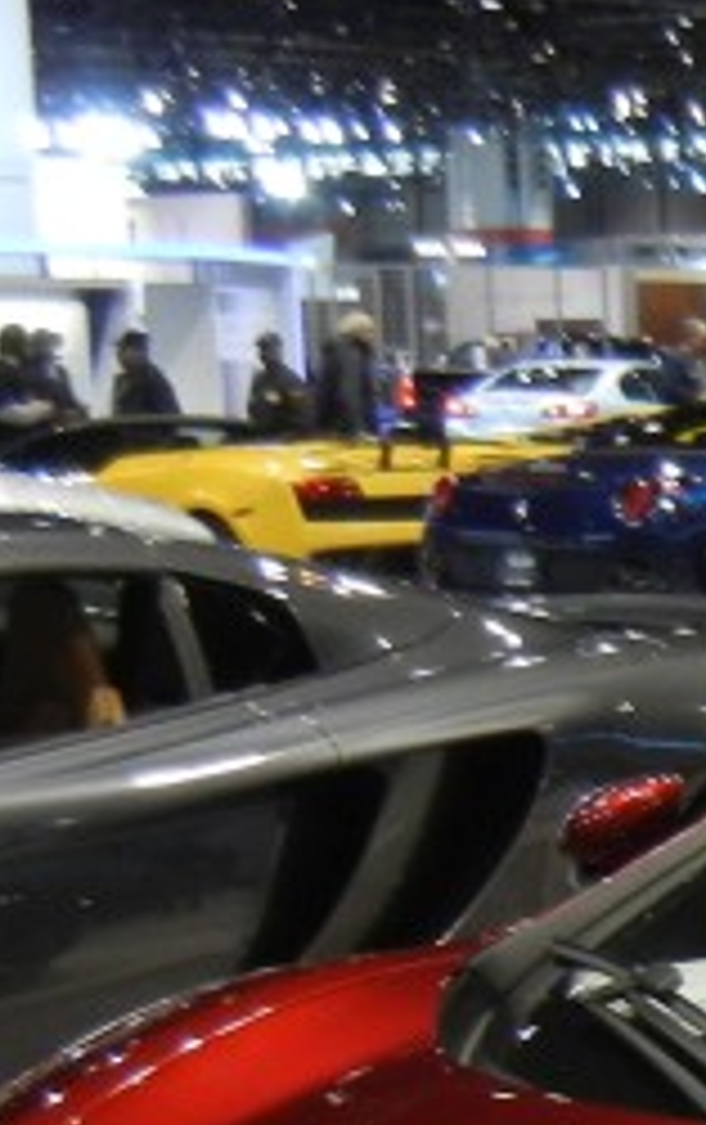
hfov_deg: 9.4
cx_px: 1488
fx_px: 3988
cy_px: 1098
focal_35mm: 130
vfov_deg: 15.8
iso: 310
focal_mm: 5.4
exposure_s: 1/52.7
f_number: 3.5
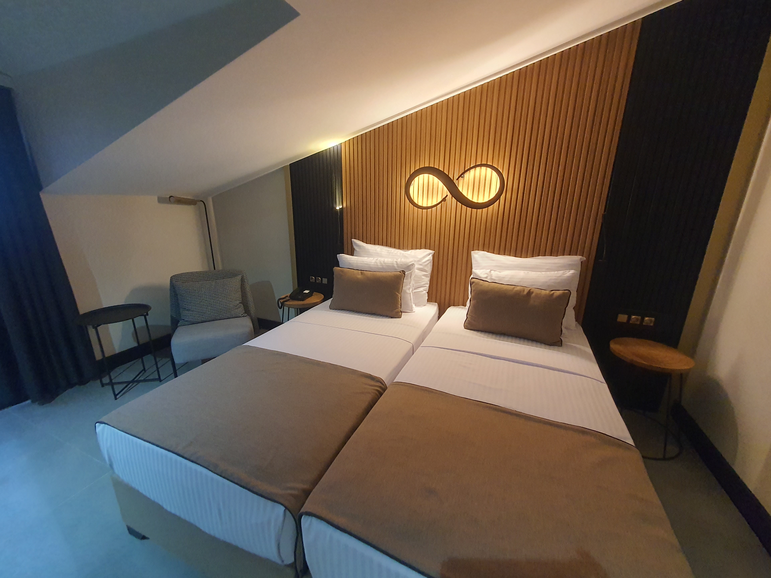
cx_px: 386
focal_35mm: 13
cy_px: 289
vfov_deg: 89.9
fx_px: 290
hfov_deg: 106.2
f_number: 2.2
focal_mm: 1.8
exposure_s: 1/33
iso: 500
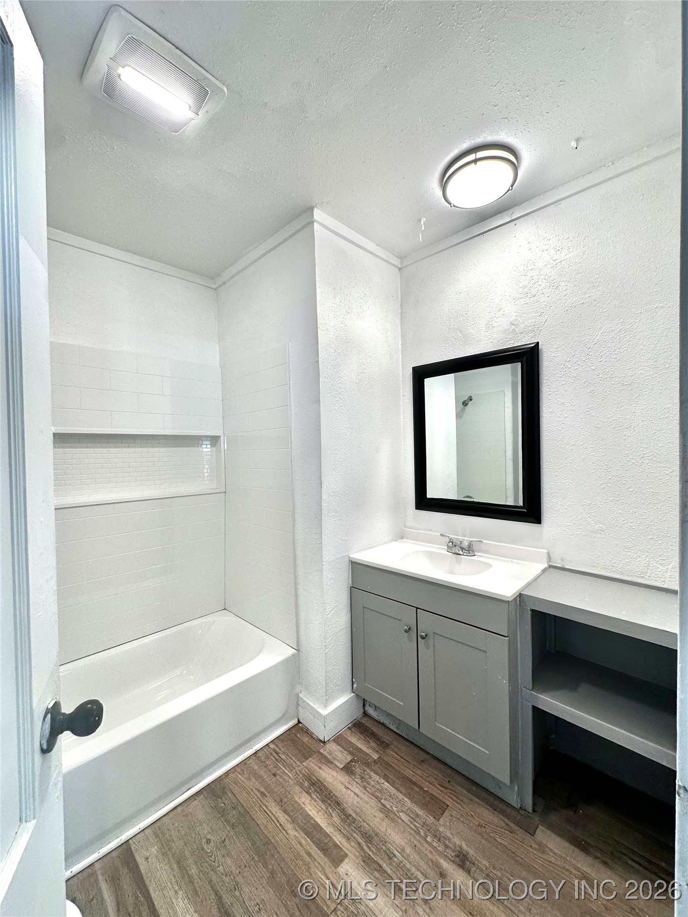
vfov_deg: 102.1
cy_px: 458
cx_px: 344
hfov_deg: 85.7
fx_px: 371
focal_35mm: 14
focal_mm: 2.22
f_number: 2.2
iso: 80
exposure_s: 1/120
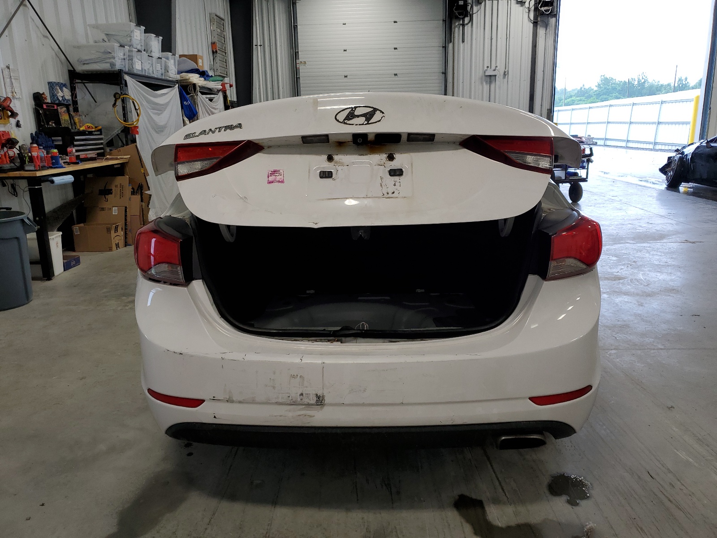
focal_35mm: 26
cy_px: 269
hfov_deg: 67.3
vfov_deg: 53.1
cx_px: 358
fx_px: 539
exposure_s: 1/100
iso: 52
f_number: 1.5
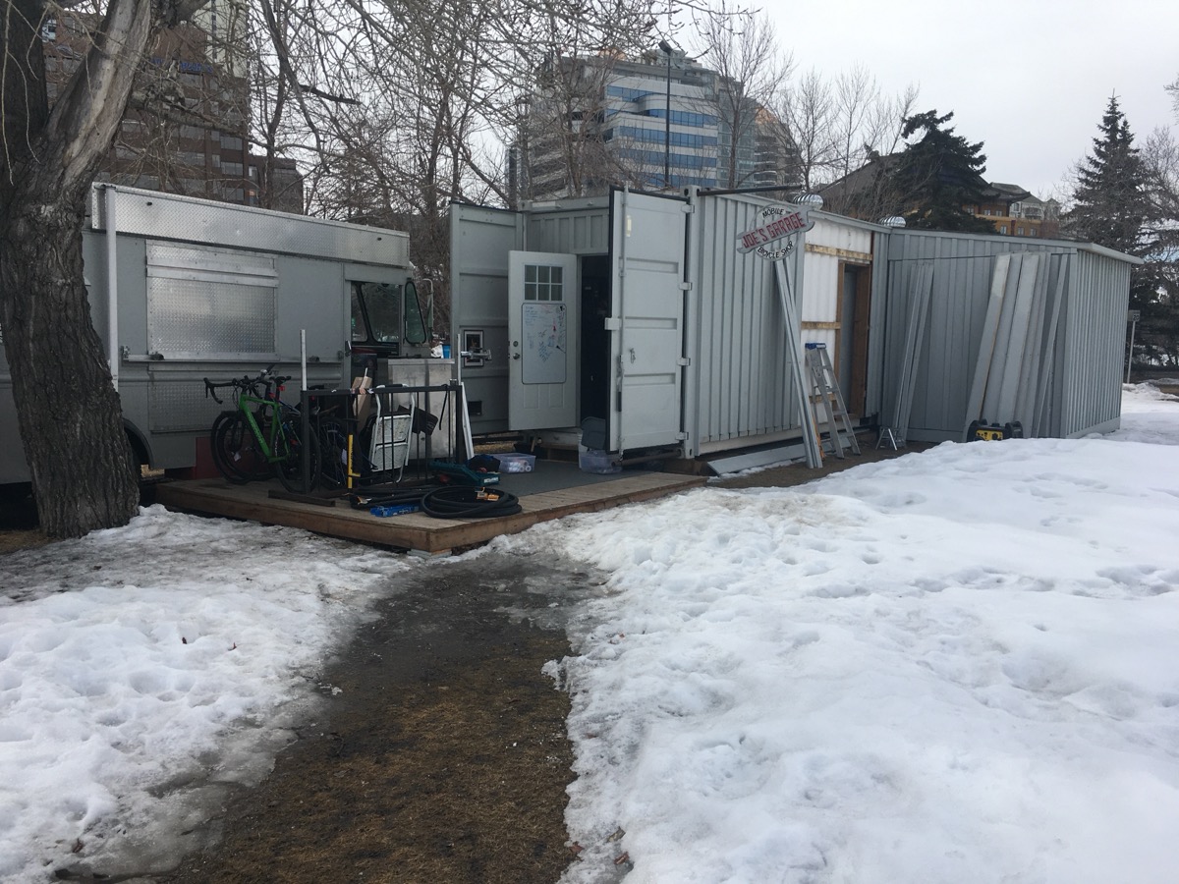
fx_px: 988
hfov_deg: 61.7
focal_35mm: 29
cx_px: 590
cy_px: 442
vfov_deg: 48.2
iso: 25
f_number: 2.2
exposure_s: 1/1221
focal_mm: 4.15
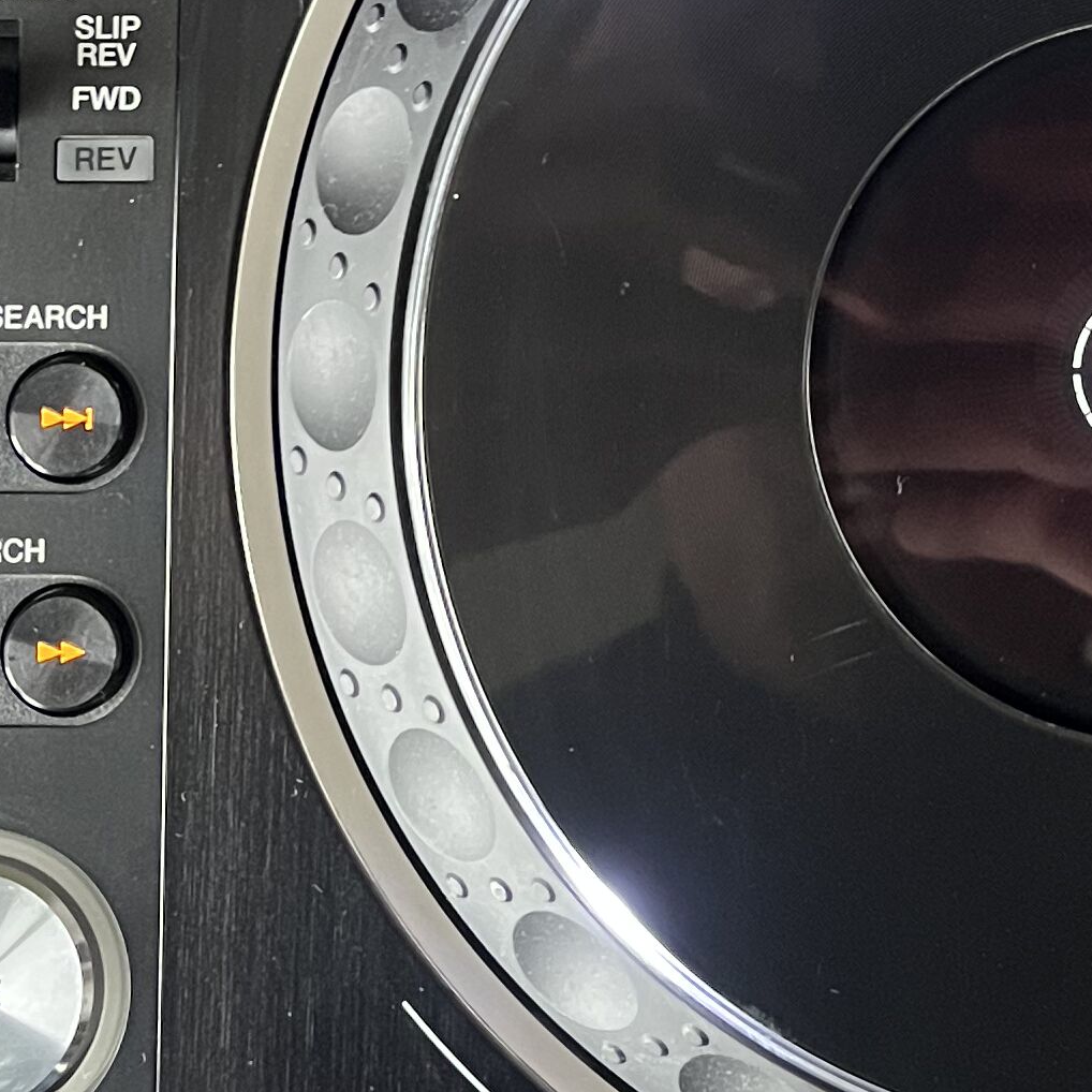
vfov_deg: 18.1
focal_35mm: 91
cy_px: -211
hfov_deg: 18.7
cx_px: 1031
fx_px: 3248
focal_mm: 5.1
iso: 500
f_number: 1.6
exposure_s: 1/56
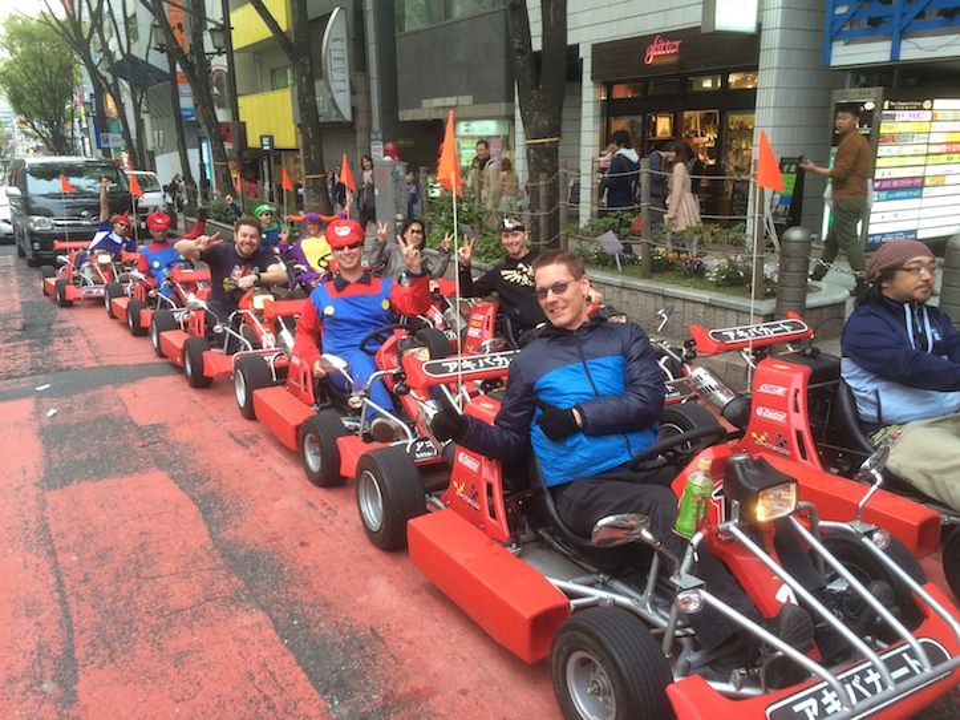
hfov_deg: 60.0
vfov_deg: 46.8
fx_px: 832
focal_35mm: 30
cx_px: 480
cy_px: 360
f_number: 2.2
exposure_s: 1/60
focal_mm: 4.12
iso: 50
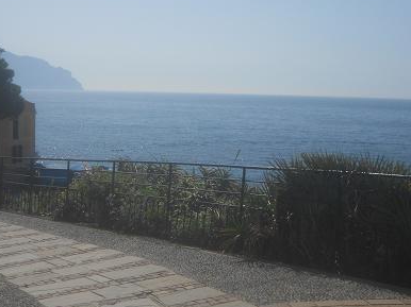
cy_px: 152
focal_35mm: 52
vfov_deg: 28.0
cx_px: 184
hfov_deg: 36.8
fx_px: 617
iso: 80
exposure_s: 1/1250
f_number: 4.2
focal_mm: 7.7
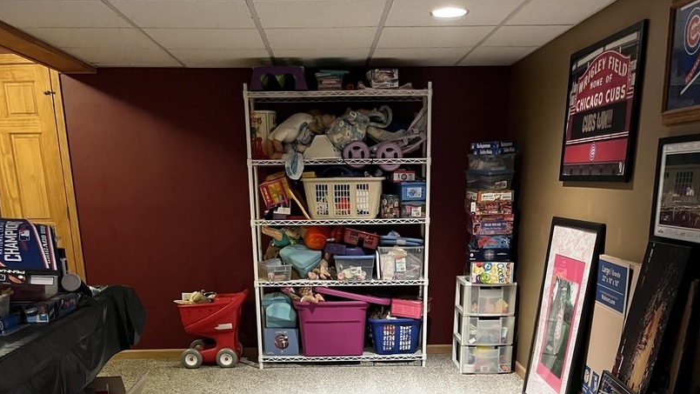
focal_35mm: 38
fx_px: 705
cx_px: 349
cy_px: 412
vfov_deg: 28.8
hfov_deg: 52.8
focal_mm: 5.1
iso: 400
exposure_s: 1/40
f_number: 1.6
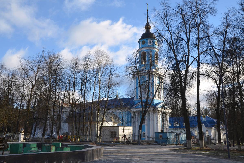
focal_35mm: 36
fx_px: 244
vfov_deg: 36.8
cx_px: 122
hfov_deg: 53.2
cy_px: 82
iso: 125
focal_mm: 24
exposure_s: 1/250
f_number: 8
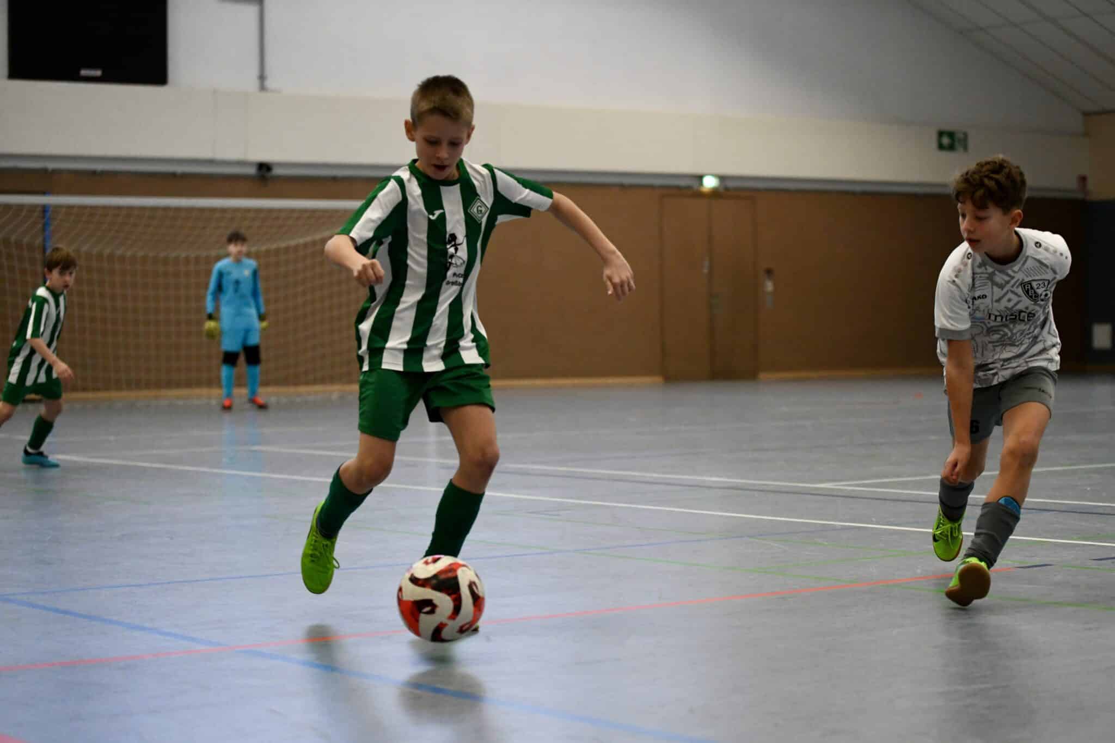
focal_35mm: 70
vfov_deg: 19.5
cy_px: 372
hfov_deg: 28.8
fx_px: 2168
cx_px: 558
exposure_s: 1/1250
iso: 5000
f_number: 2.8
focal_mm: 70
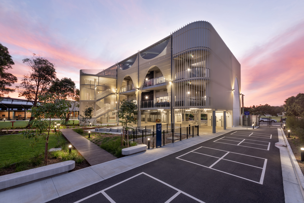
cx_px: 152
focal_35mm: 14
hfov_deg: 104.3
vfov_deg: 81.2
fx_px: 118
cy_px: 102
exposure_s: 3
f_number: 16
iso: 80
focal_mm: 14
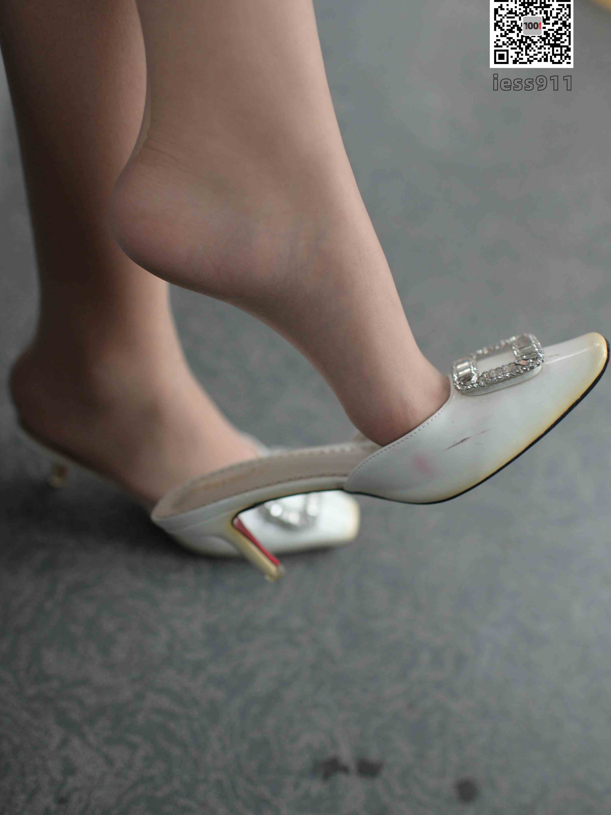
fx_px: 894
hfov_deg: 37.7
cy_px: 429
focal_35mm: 38
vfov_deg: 49.0
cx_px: 306
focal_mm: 35
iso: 2500
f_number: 2.2
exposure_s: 1/200
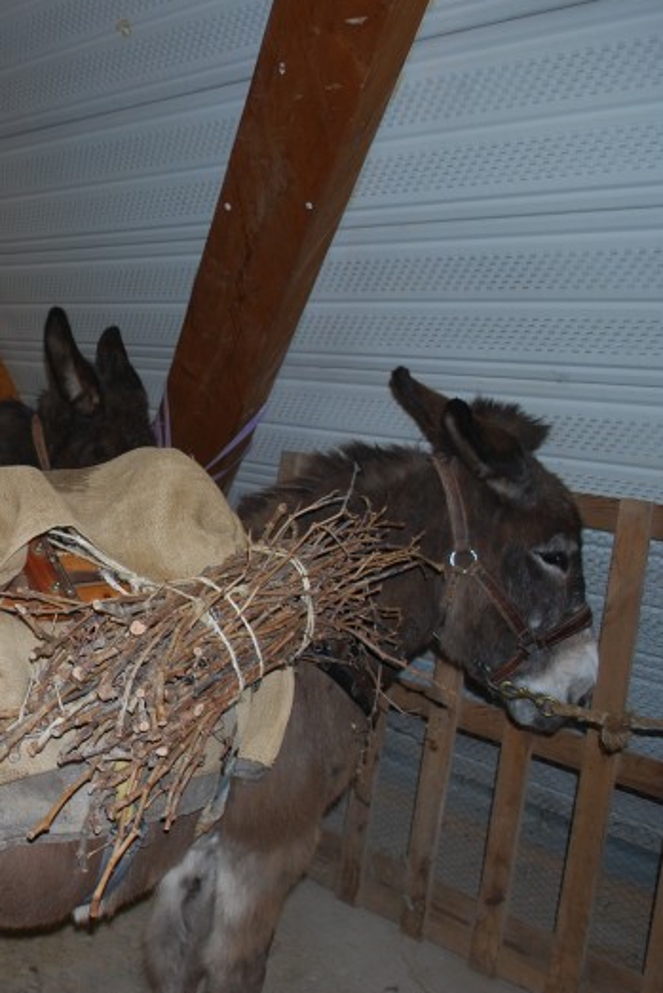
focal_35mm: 46
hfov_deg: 27.4
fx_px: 1270
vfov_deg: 42.7
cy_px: 498
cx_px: -15
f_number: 3.8
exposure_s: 1/60
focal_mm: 20
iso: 200
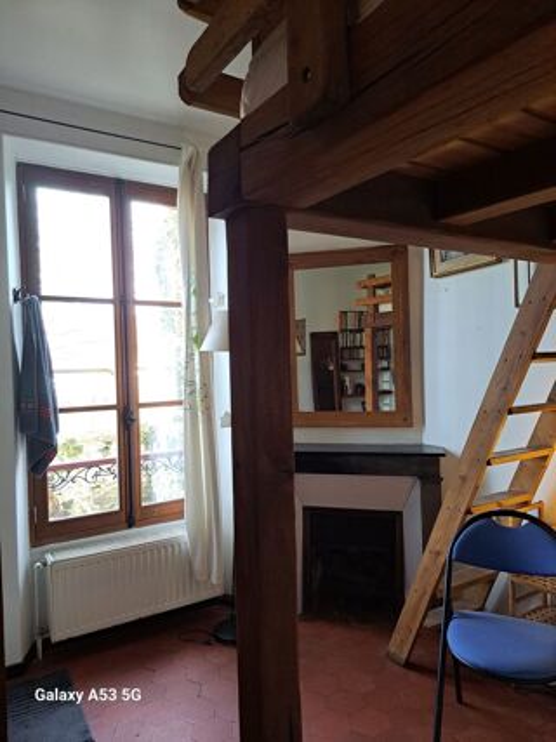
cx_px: 278
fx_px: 514
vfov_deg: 71.6
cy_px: 371
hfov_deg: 56.8
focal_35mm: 24
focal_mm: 5.23
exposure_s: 1/50
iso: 100
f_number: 1.8
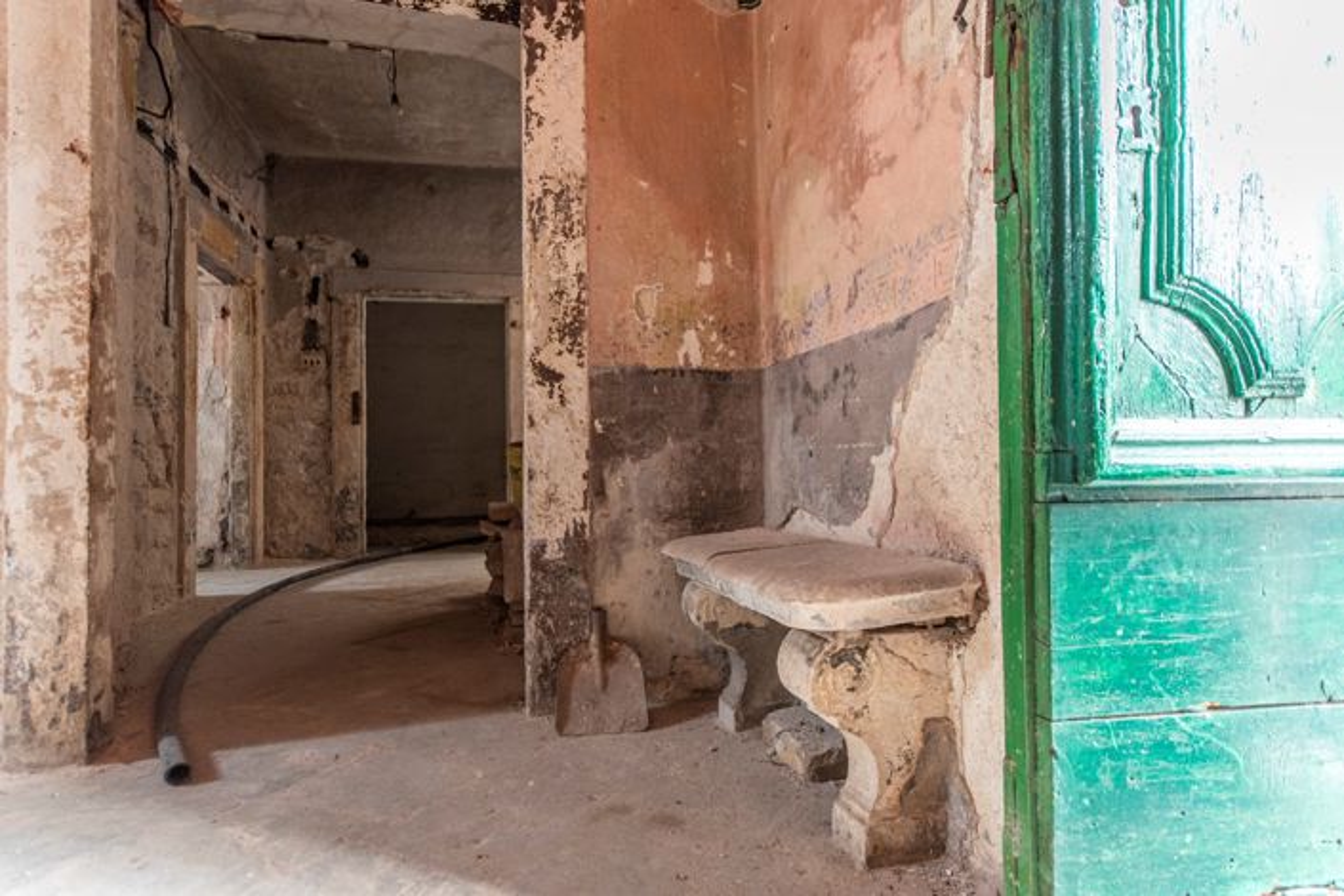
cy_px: 448
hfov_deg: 81.2
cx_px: 672
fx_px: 784
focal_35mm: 21
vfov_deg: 59.5
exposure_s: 1/30
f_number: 2.8
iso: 1000
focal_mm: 21
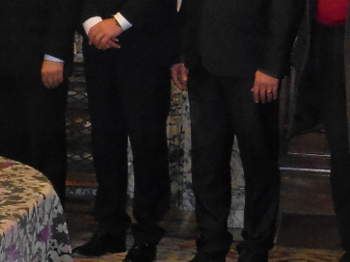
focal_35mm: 161
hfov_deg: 12.0
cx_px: -77
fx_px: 1627
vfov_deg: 9.2
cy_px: 77
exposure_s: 1/60
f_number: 4.1
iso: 1600
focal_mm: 10.2
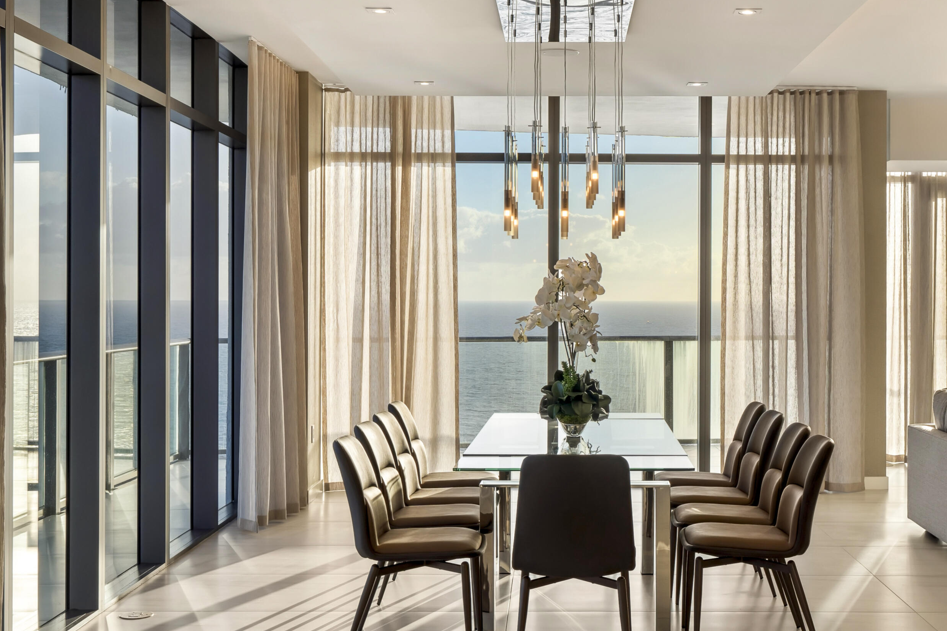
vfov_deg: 26.5
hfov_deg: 38.7
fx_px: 1341
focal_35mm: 51
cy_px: 320
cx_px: 574
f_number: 8
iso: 160
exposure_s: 1/200
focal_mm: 28
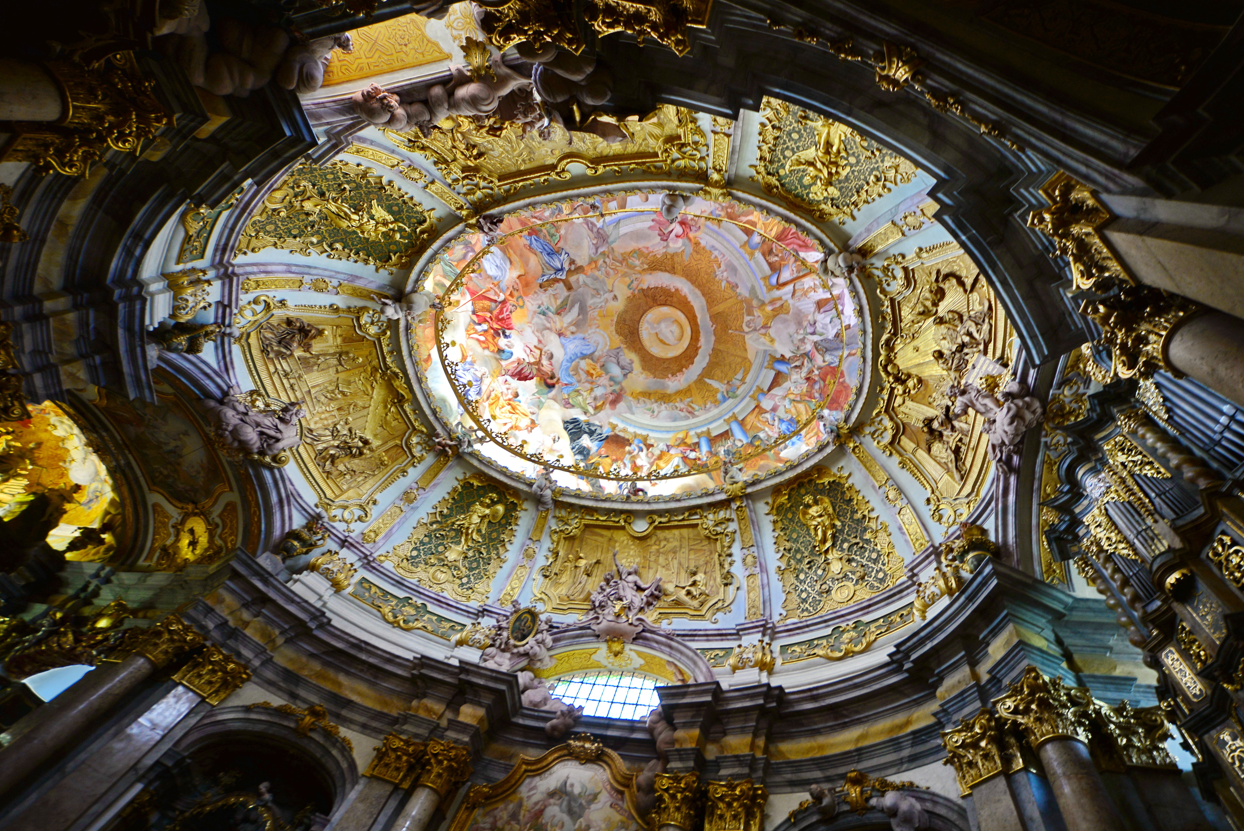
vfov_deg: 77.2
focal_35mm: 15
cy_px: 449
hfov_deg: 100.2
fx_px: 519
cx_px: 670
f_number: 5.6
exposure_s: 1/13
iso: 220
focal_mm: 12
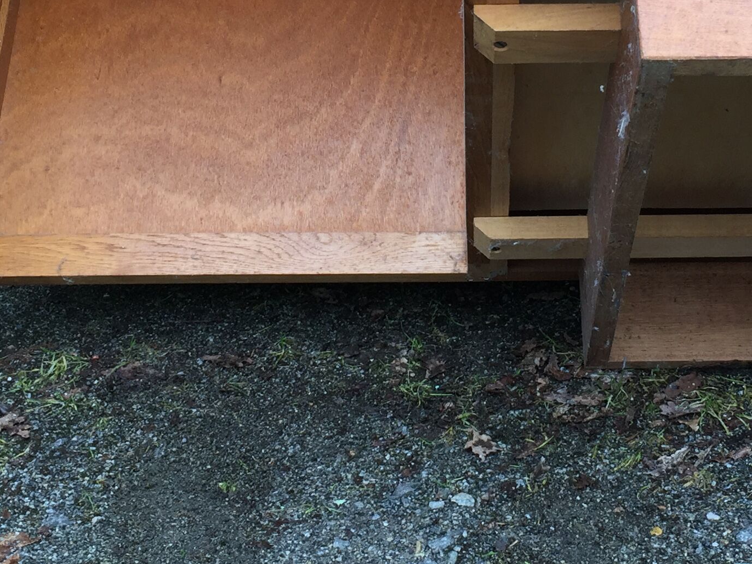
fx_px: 1499
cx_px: 490
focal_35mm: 69
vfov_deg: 21.0
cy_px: 98
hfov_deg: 28.0
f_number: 2.2
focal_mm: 4.15
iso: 32
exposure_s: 1/150
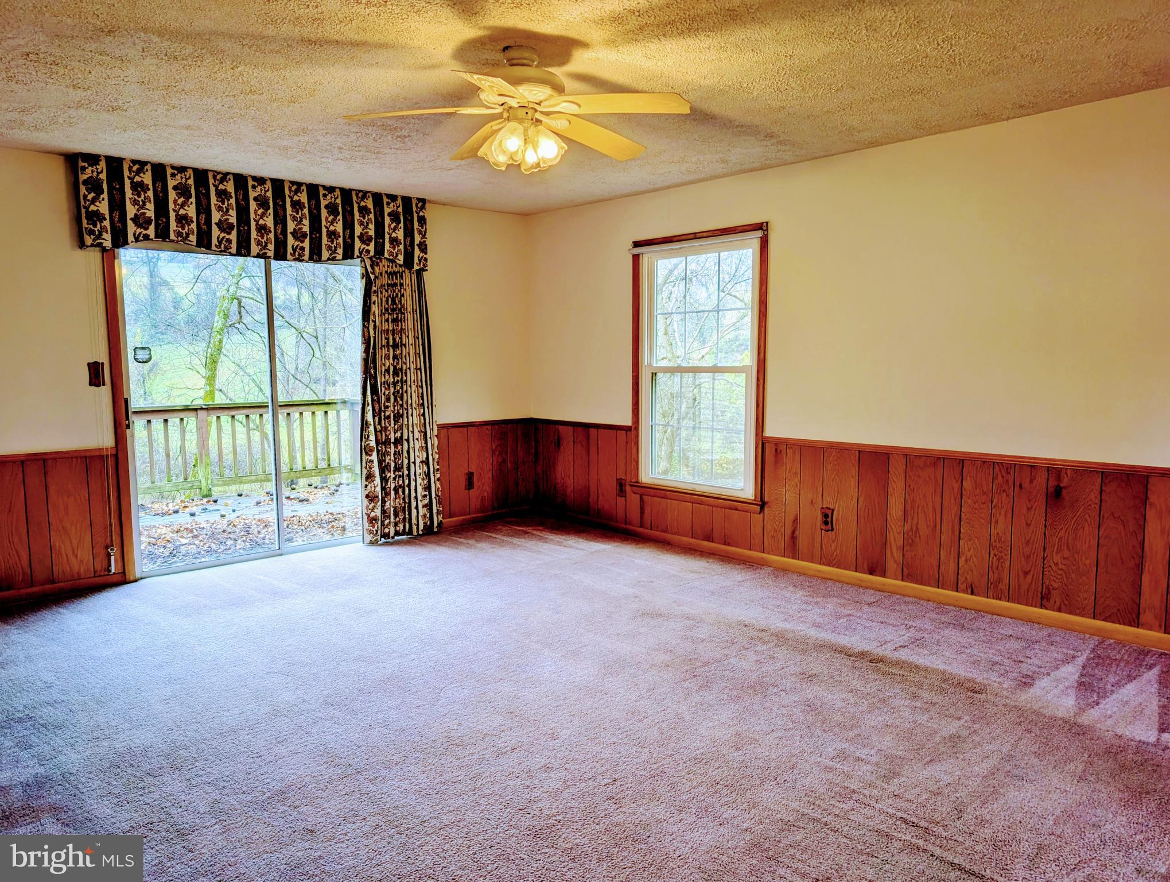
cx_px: 585
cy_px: 441
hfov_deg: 71.5
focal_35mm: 24
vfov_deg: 57.0
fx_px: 812
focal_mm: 6.9
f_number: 1.68
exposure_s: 1/120
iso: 31
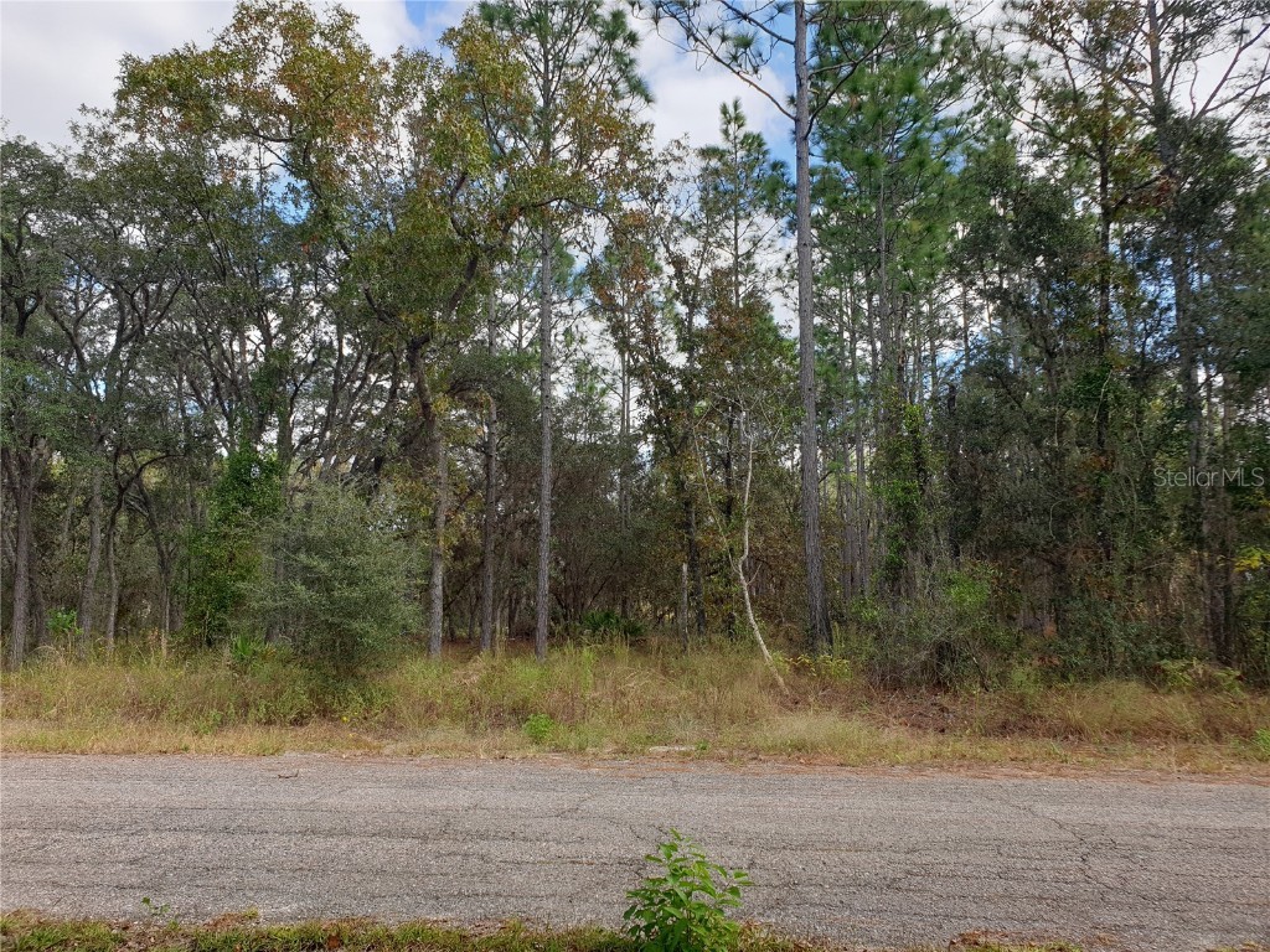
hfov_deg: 67.3
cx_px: 635
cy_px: 476
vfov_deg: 53.1
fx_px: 954
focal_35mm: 26
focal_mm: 4.3
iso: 50
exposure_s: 1/614
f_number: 2.4
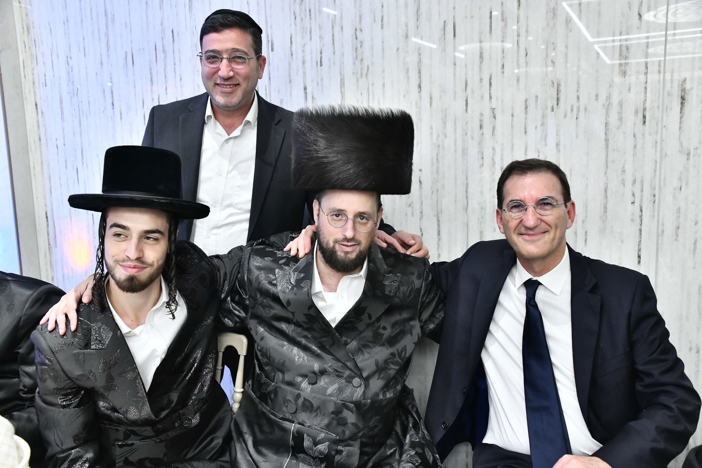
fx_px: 682
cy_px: 234
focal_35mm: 35
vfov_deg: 37.8
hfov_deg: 54.4
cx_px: 351
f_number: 5.6
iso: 3200
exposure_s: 1/100
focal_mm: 35
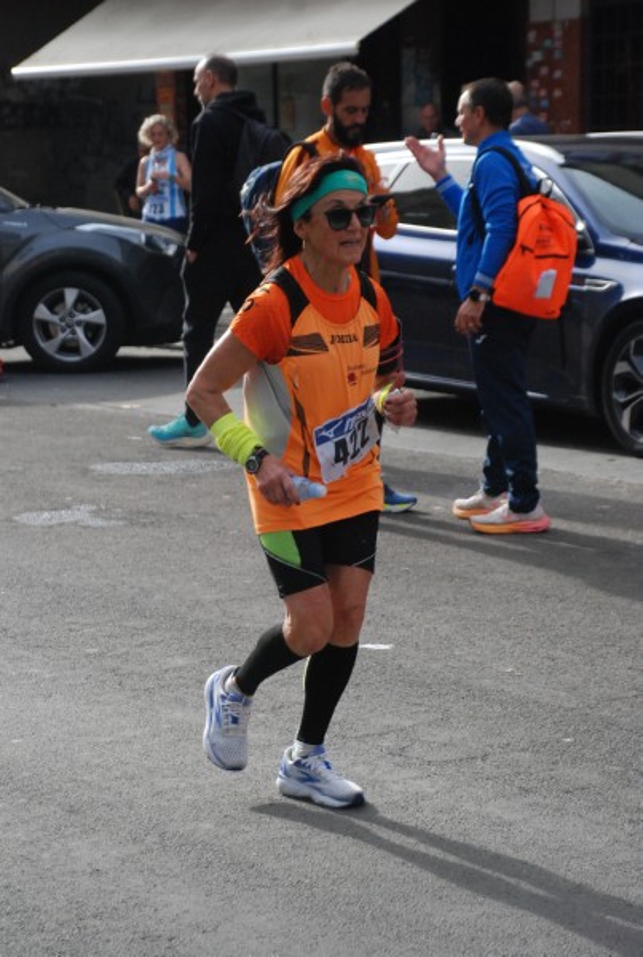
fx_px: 2798
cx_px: 322
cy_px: 478
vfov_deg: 19.4
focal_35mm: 105
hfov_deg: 13.1
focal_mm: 70
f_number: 5.6
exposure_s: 1/1250
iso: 1000
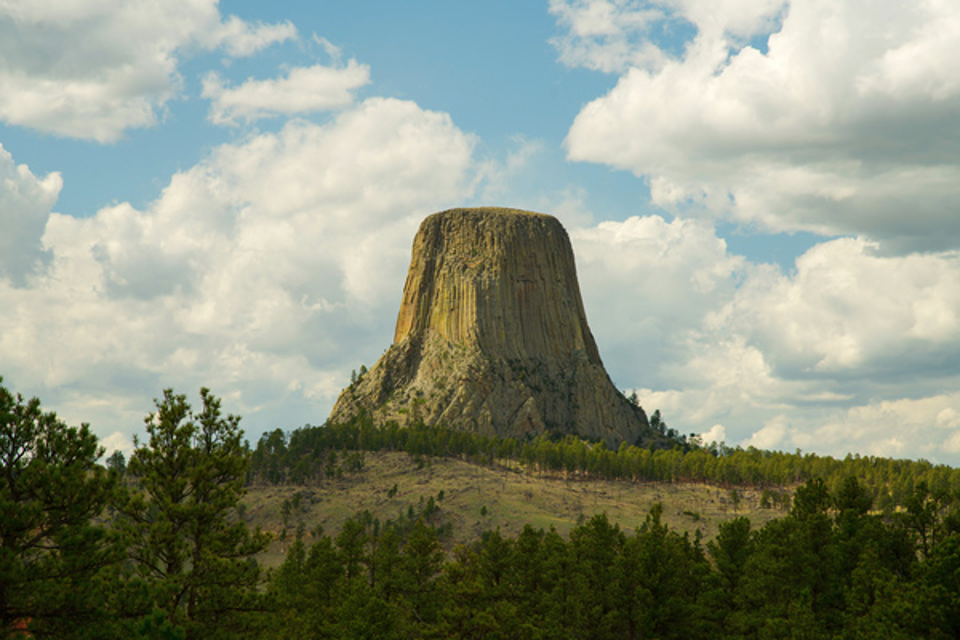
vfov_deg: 14.9
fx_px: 2453
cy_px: 320
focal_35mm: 92
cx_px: 480
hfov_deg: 22.1
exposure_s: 1/500
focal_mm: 92
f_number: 8
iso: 400
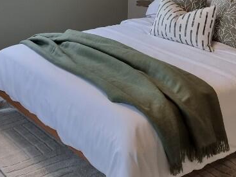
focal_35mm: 67
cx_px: 76
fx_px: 457
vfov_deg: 20.4
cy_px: -39
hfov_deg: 28.8
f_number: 1.8
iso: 320
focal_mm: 6.7
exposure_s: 1/100
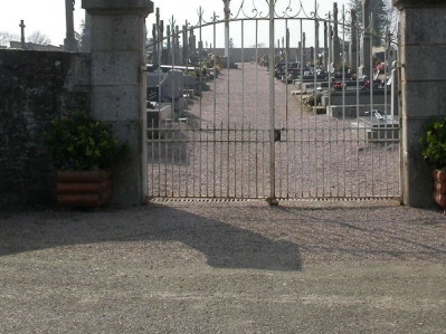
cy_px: 54
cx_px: 257
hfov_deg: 29.8
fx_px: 837
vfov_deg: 22.2
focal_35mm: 65
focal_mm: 7.85
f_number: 7.5
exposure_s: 1/361
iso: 100
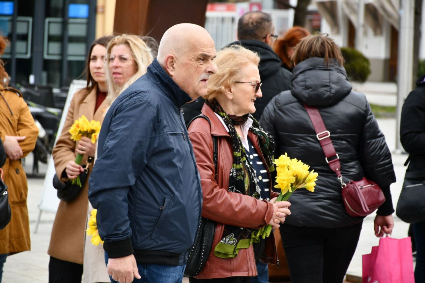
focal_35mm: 183
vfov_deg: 7.5
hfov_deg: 11.2
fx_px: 2160
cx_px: 212
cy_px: 142
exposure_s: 1/250
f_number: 5.6
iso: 220
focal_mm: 122
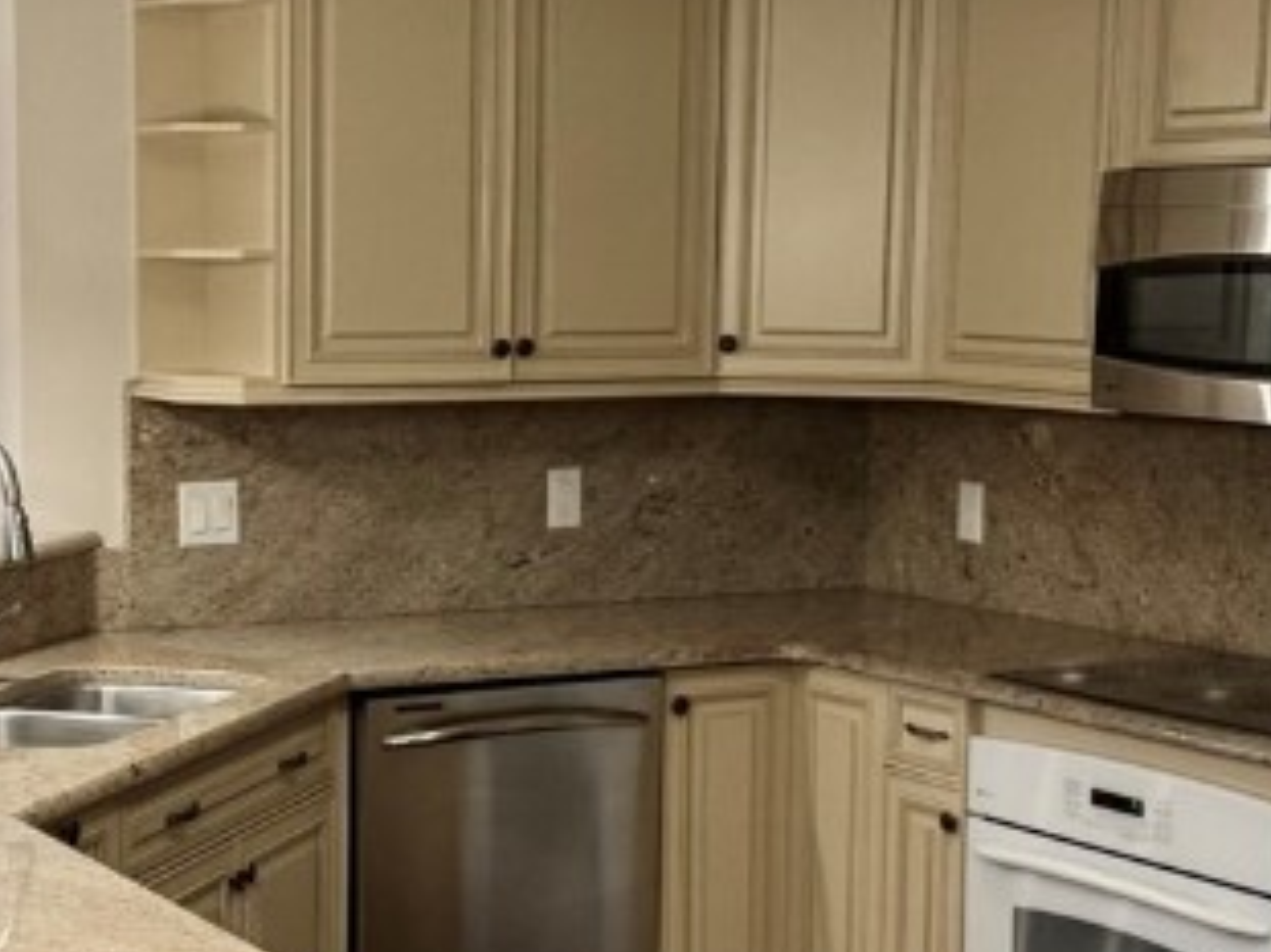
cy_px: 621
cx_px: 441
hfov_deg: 24.6
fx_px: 2900
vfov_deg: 18.6
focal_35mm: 79
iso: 200
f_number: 1.78
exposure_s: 1/60
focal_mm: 6.76
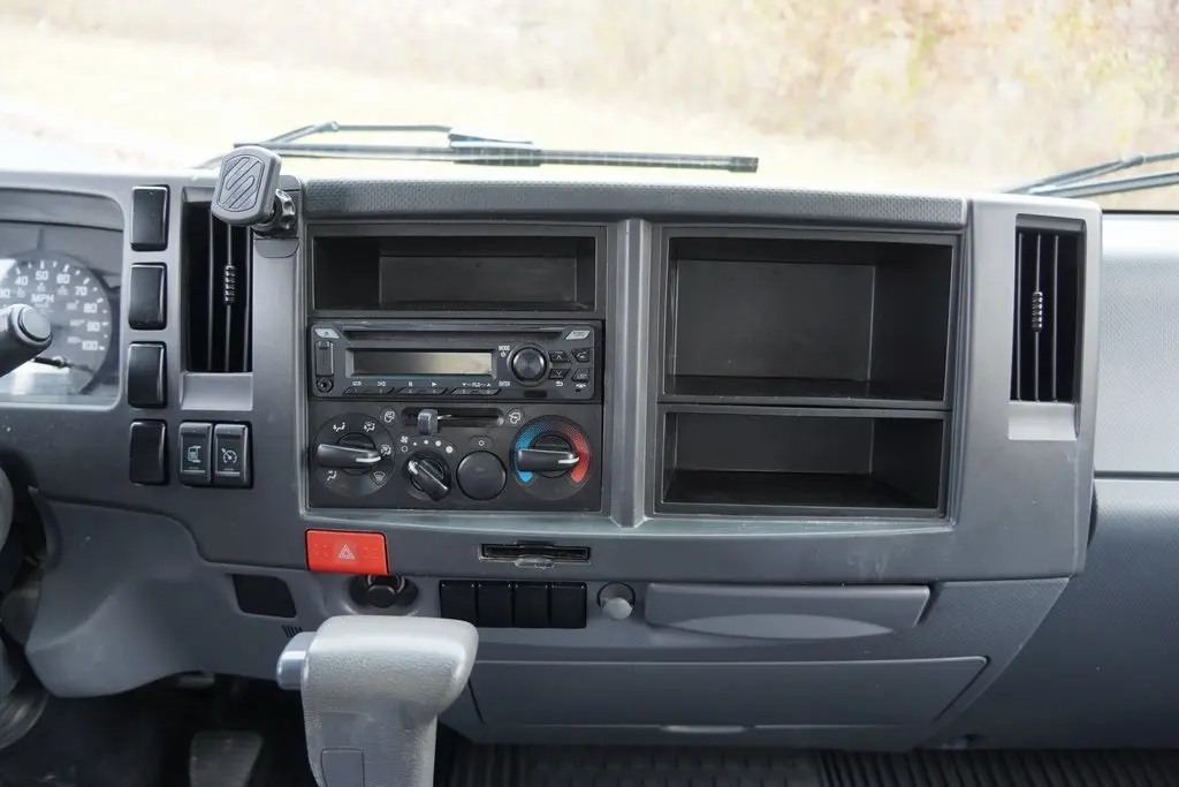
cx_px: 590
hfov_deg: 67.4
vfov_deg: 47.9
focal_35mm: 27
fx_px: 884
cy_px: 394
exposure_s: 1/30
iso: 160
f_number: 3.5
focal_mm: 18
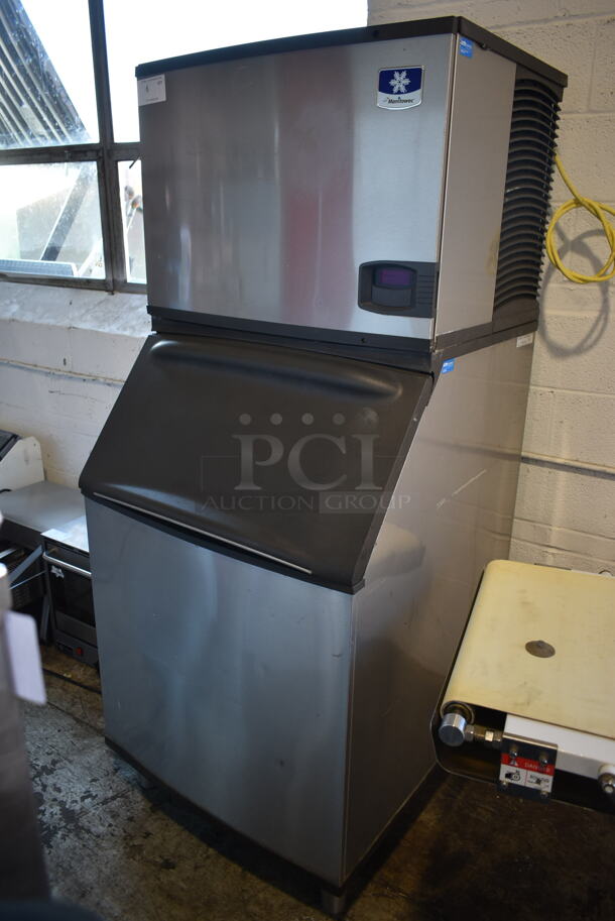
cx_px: 308
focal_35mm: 27
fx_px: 691
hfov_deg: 48.0
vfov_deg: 67.3
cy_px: 460
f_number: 3.5
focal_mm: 18
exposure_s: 1/30
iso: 125
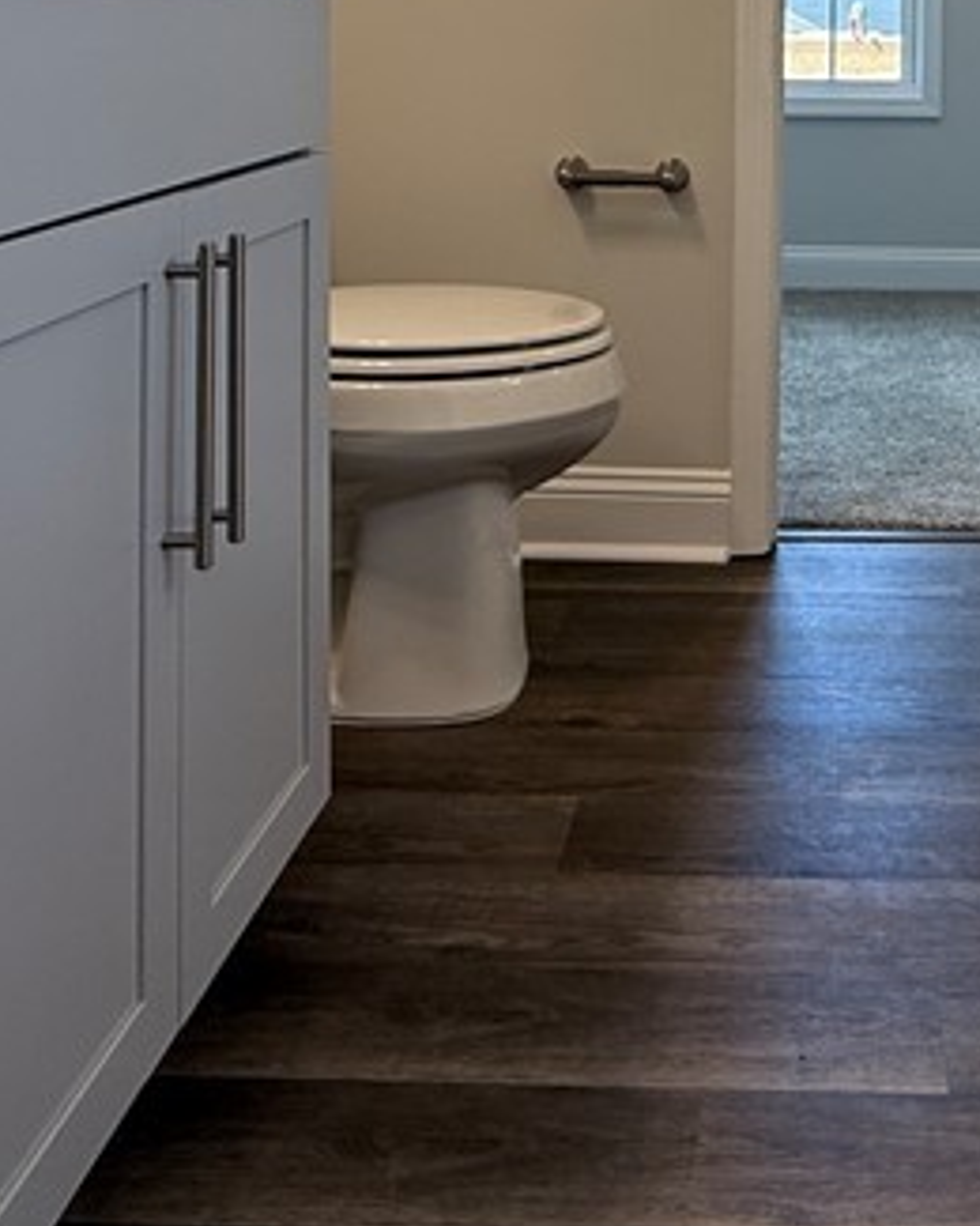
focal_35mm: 43
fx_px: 1559
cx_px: 825
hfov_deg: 33.6
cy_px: 8
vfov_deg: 38.3
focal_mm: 2.22
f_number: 2.2
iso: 100
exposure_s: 1/120
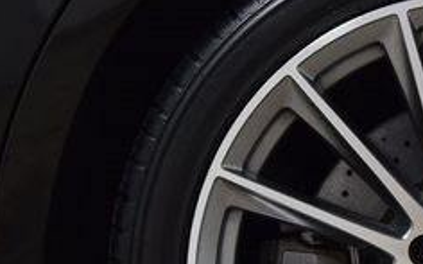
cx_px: 479
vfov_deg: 5.7
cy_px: 263
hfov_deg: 9.1
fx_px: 2630
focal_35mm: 228
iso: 560
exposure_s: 1/15
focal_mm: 55
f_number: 6.3
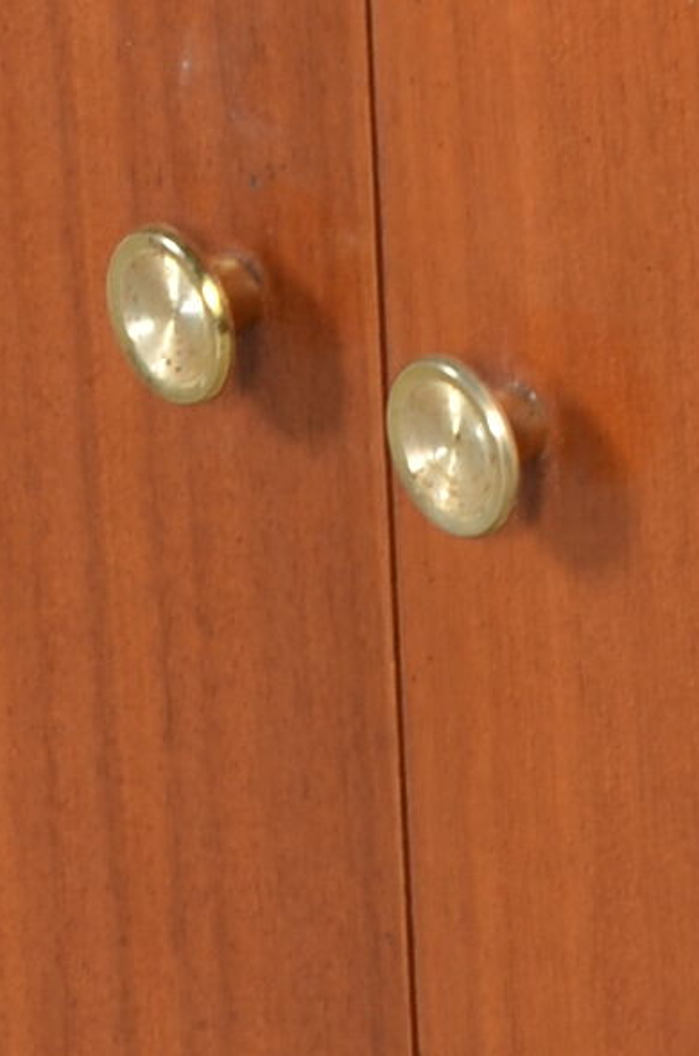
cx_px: 1152
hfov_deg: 2.9
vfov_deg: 4.4
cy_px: 29
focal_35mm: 471
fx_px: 13782
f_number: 14
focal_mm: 50
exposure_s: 1/125
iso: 100
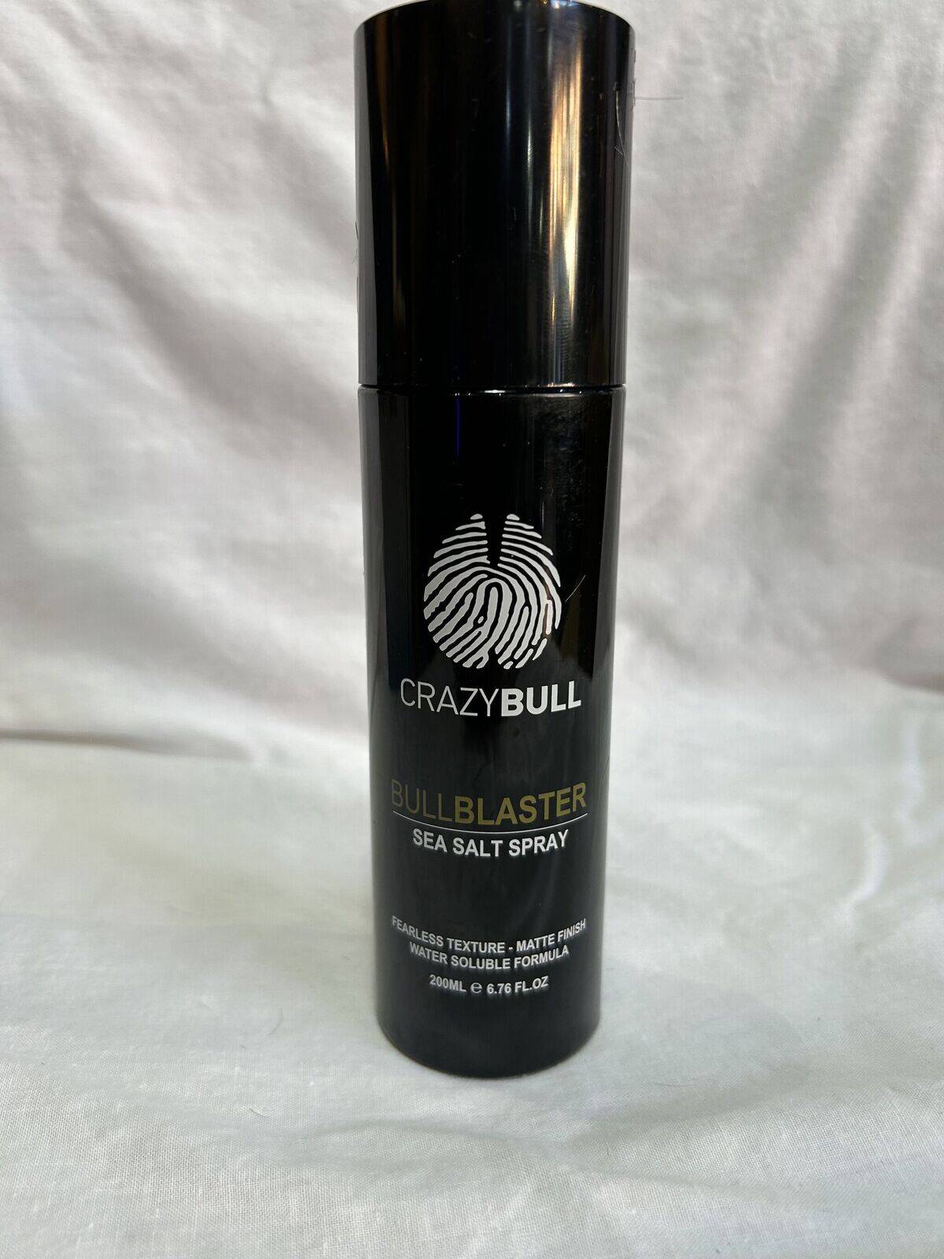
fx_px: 945
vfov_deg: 67.3
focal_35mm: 26
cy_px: 630
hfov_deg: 53.1
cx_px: 472
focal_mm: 5.7
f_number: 1.5
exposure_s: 1/100
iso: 80
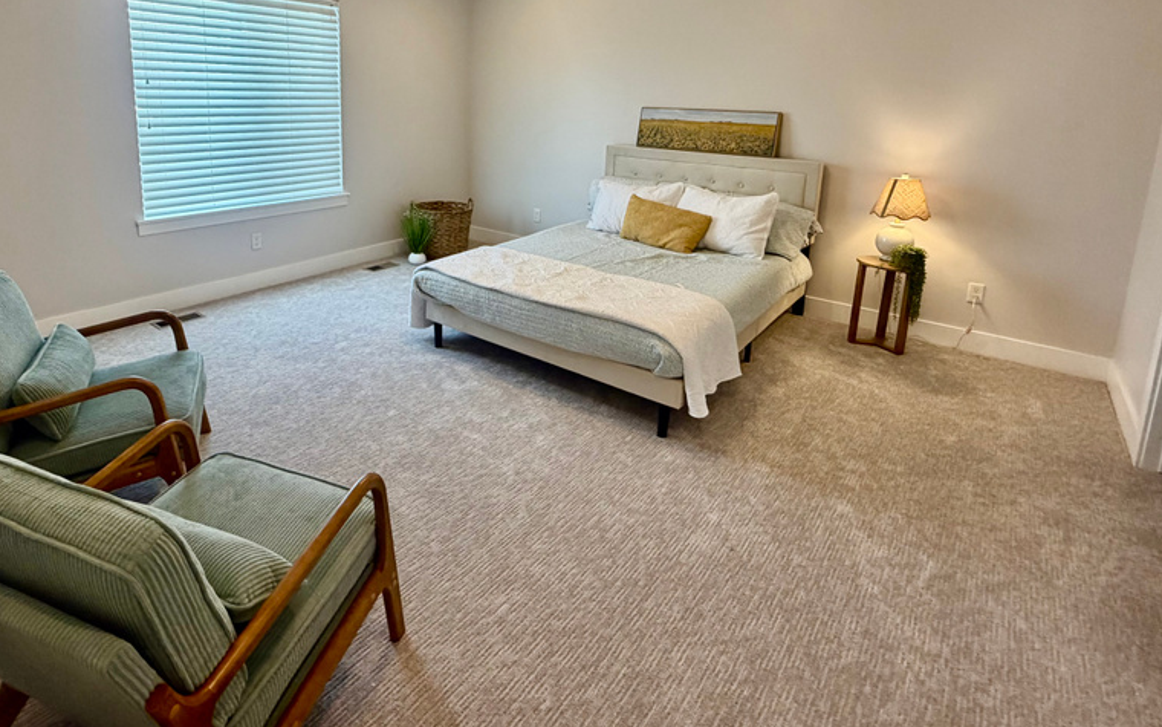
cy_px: 202
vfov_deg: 57.3
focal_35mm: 20
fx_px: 633
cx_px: 497
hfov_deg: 84.5
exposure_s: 1/120
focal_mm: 2.22
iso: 250
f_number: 2.2
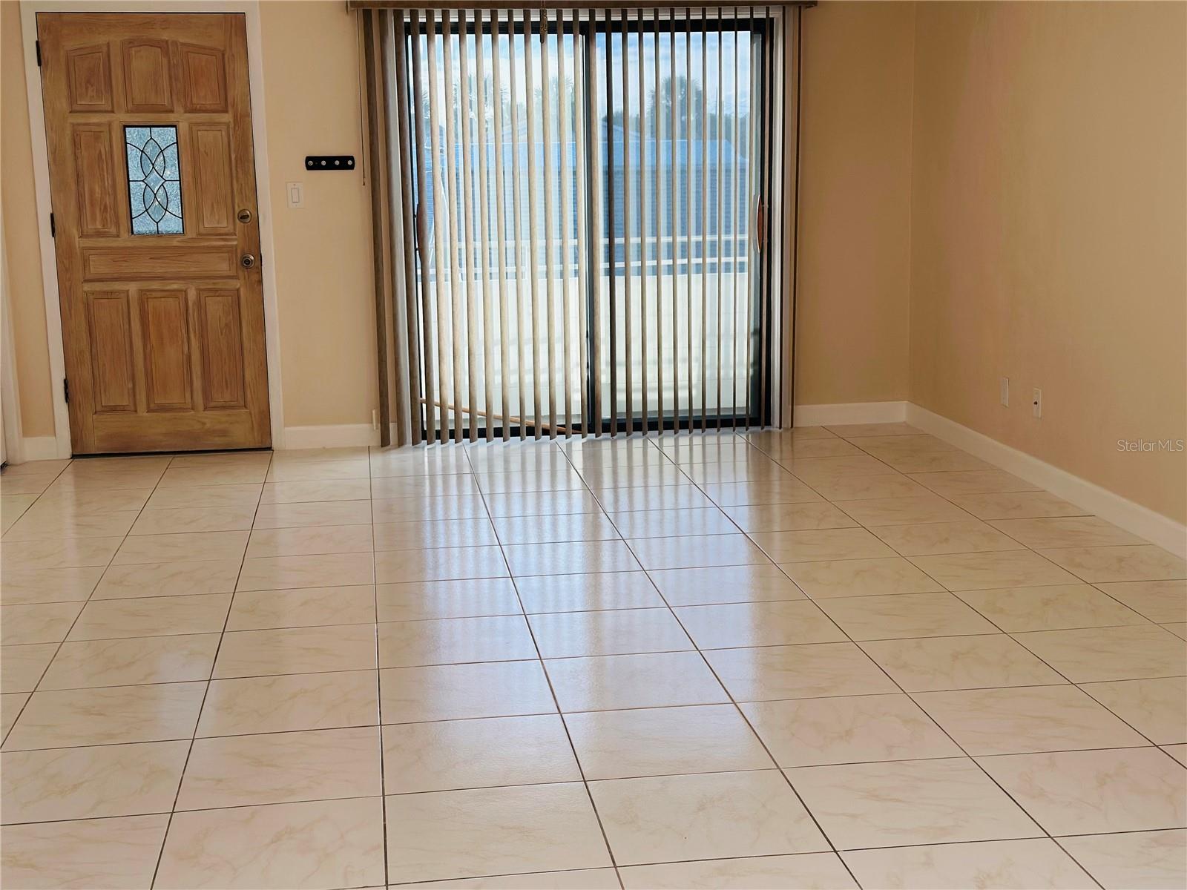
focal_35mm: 48
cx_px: 594
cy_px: 445
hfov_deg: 39.7
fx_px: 1646
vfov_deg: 30.3
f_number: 1.78
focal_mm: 6.86
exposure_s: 1/148
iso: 80
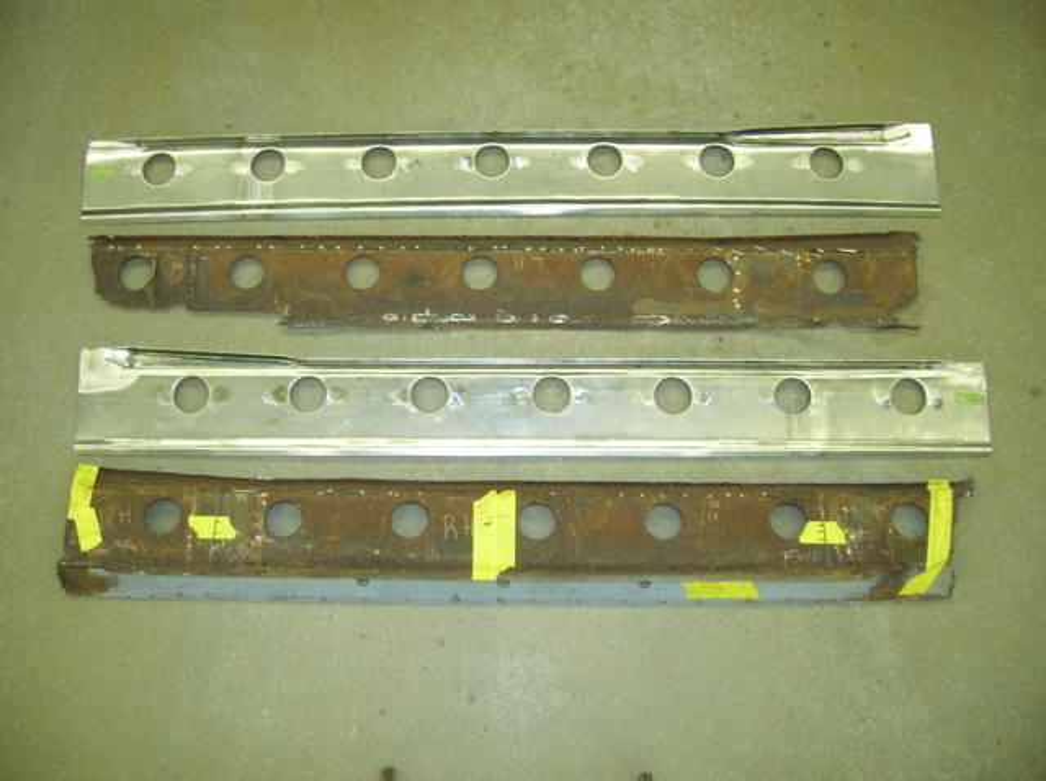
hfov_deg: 54.0
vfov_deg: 41.7
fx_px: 1026
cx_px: 523
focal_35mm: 34
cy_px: 390
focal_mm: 5.7
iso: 200
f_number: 2.9
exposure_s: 1/25.7
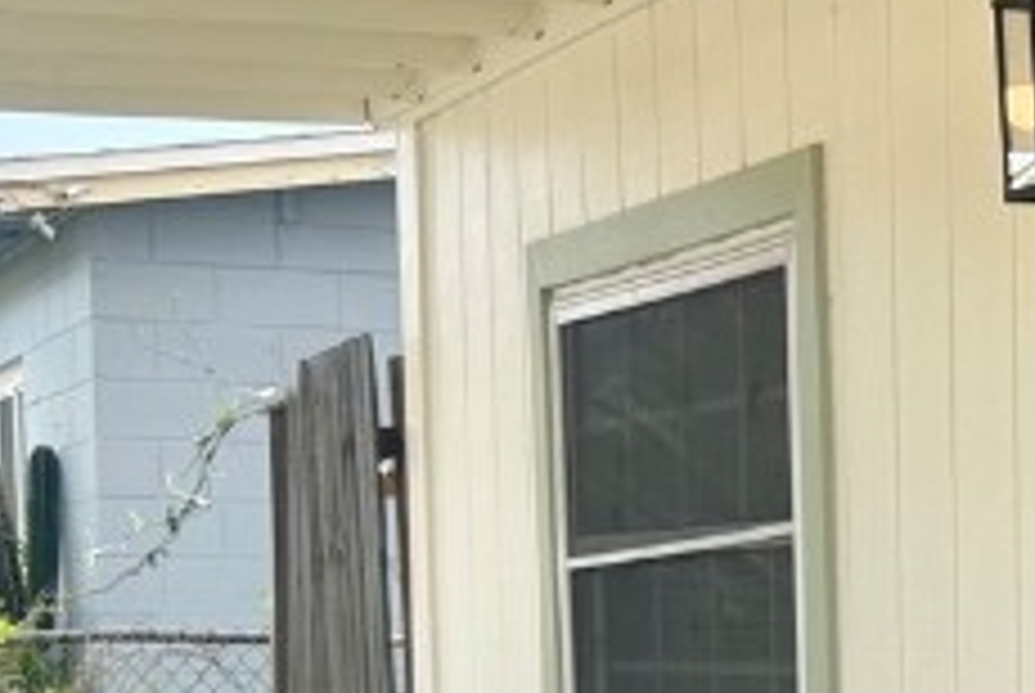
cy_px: 873
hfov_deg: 16.6
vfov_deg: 12.1
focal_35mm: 111
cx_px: 1584
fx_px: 3195
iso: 80
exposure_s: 1/864
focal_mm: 6.76
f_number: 1.78
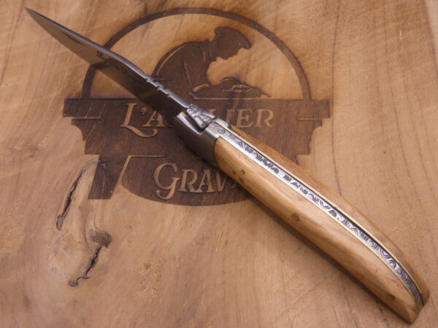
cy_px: 164
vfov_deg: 30.3
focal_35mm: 48
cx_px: 219
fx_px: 607
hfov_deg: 39.7
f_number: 3.8
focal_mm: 8.6
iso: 250
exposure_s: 1/80
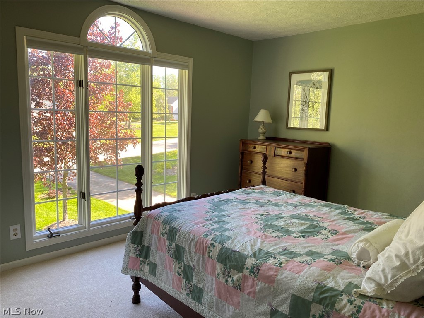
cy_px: 159
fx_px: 318
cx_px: 212
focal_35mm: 26
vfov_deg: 53.1
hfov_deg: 67.3
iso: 50
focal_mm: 4.25
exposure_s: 1/122
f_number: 1.8
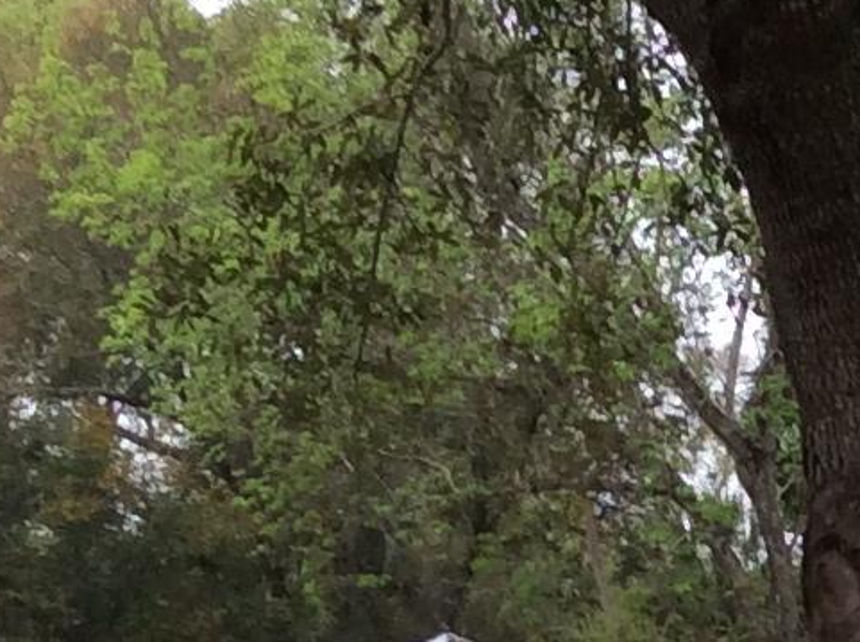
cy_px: 1175
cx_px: 1007
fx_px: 4415
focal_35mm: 178
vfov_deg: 8.0
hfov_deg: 10.9
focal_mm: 3.3
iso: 32
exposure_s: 1/40
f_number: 2.4
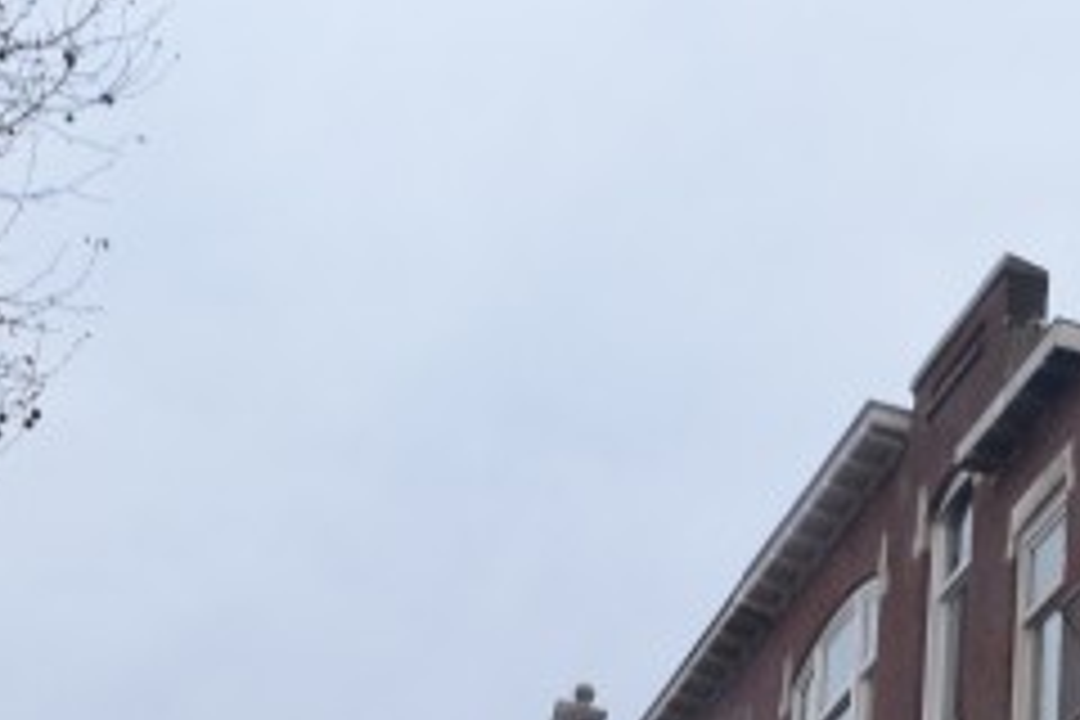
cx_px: 1116
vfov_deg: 10.1
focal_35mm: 128
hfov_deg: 15.7
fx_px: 3840
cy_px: 1300
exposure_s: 1/60
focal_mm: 20
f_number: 8
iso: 640
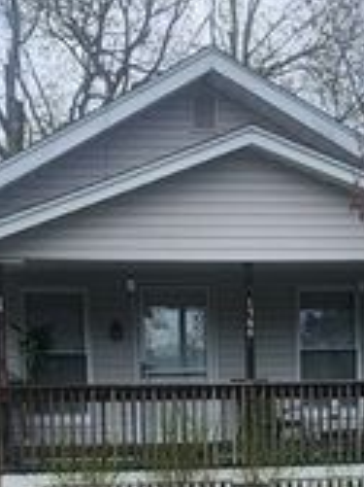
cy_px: 582
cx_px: 236
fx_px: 1292
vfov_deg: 20.0
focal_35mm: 92
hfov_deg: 16.0
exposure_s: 1/960
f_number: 1.8
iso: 25
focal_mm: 5.54
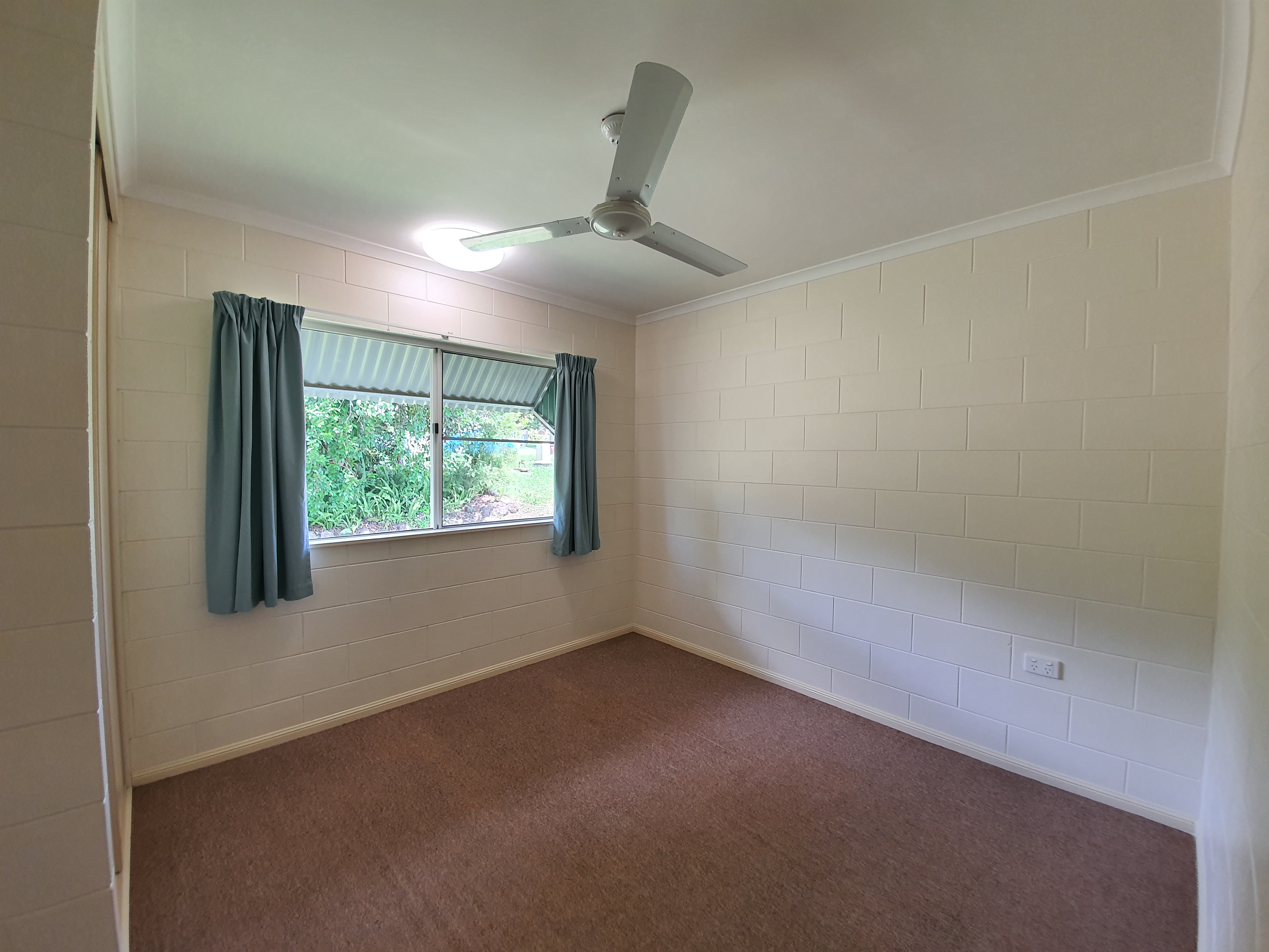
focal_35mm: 13
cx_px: 634
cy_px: 476
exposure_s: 1/50
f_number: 2.2
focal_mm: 1.8
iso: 80
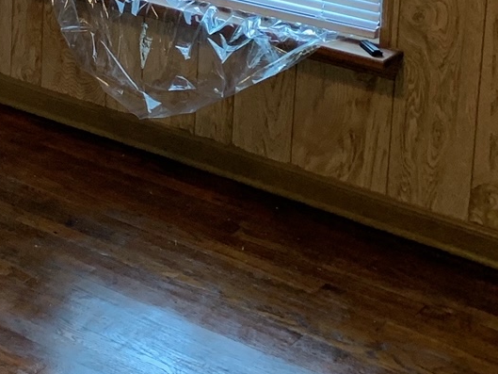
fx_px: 1425
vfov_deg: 13.9
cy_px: -203
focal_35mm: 99
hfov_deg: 17.5
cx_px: -285
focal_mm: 4.25
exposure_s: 1/60
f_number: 1.8
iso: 200
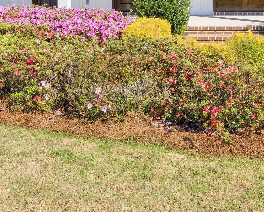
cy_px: -26
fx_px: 375
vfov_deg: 28.4
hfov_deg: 36.1
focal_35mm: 48
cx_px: 244
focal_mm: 18
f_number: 11
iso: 400
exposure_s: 1/320
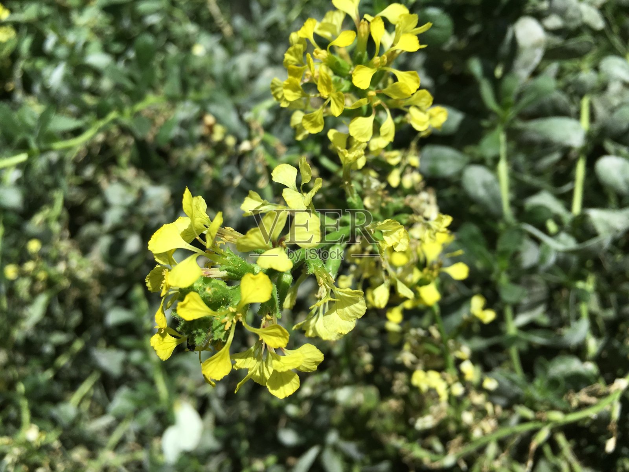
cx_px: 314
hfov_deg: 61.7
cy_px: 236
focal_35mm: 29
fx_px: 527
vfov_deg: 48.2
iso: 25
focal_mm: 4.15
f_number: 2.2
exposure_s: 1/2024
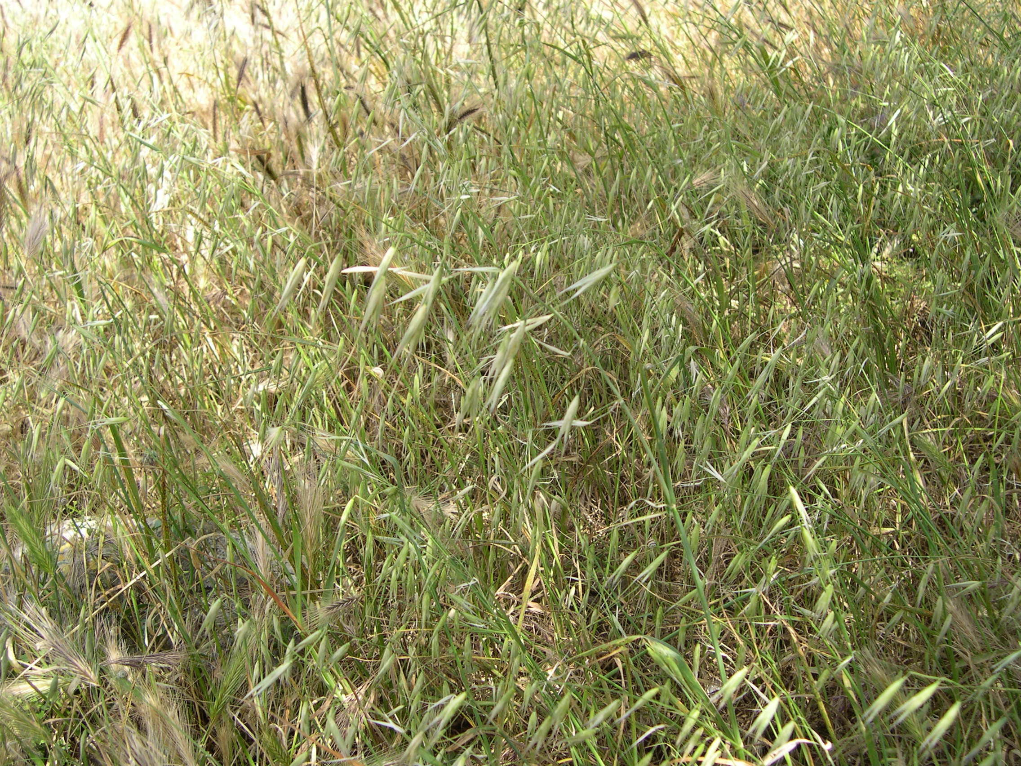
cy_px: 383
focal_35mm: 38
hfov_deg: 49.0
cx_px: 510
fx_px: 1121
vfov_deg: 37.7
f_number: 2.8
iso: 100
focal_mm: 8
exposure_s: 1/306
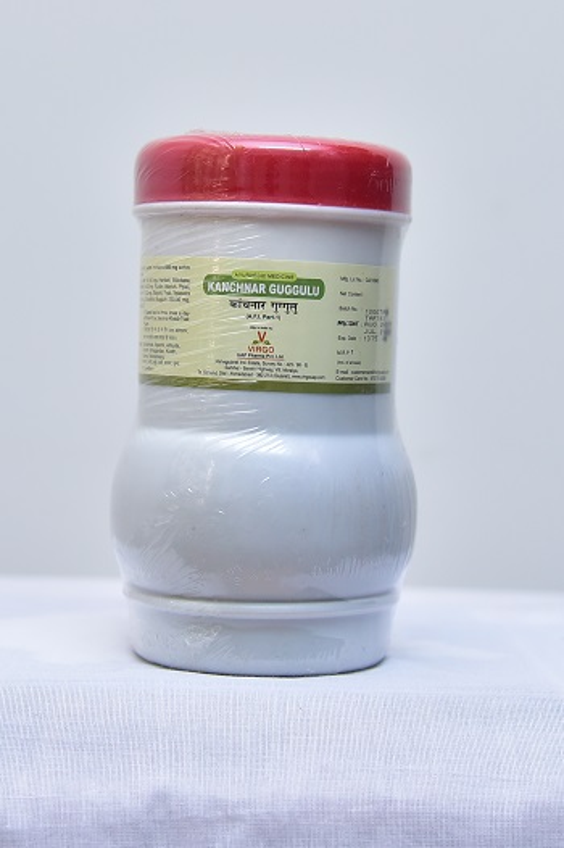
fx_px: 1176
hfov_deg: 27.0
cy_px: 424
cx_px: 282
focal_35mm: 50
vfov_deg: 39.6
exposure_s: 1/125
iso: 1250
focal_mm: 50
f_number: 4
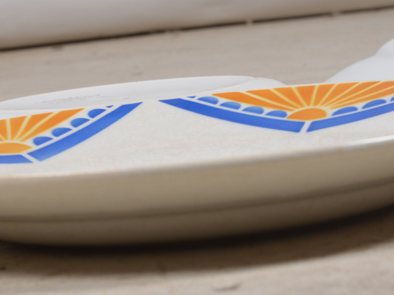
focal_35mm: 133
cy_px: 157
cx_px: 185
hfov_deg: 14.8
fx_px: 1514
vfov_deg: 11.1
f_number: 14
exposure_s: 1/125
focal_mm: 50
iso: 100
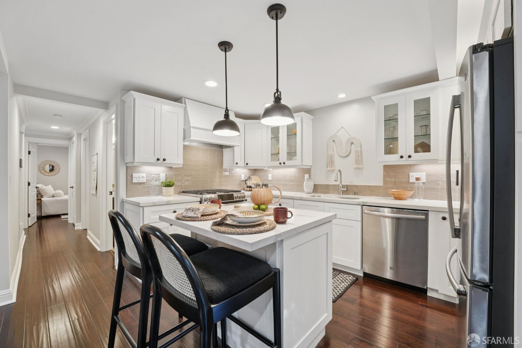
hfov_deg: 104.3
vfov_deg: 81.2
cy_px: 174
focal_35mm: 14
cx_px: 261
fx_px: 203
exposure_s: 1/25
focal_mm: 14
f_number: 8
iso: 640
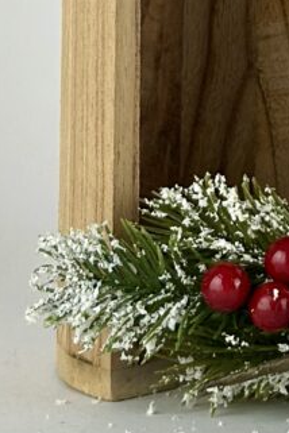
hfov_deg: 5.5
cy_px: -310
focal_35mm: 249
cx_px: 438
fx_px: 2998
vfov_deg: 8.0
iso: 80
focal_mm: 6.86
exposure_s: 1/380
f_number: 1.78
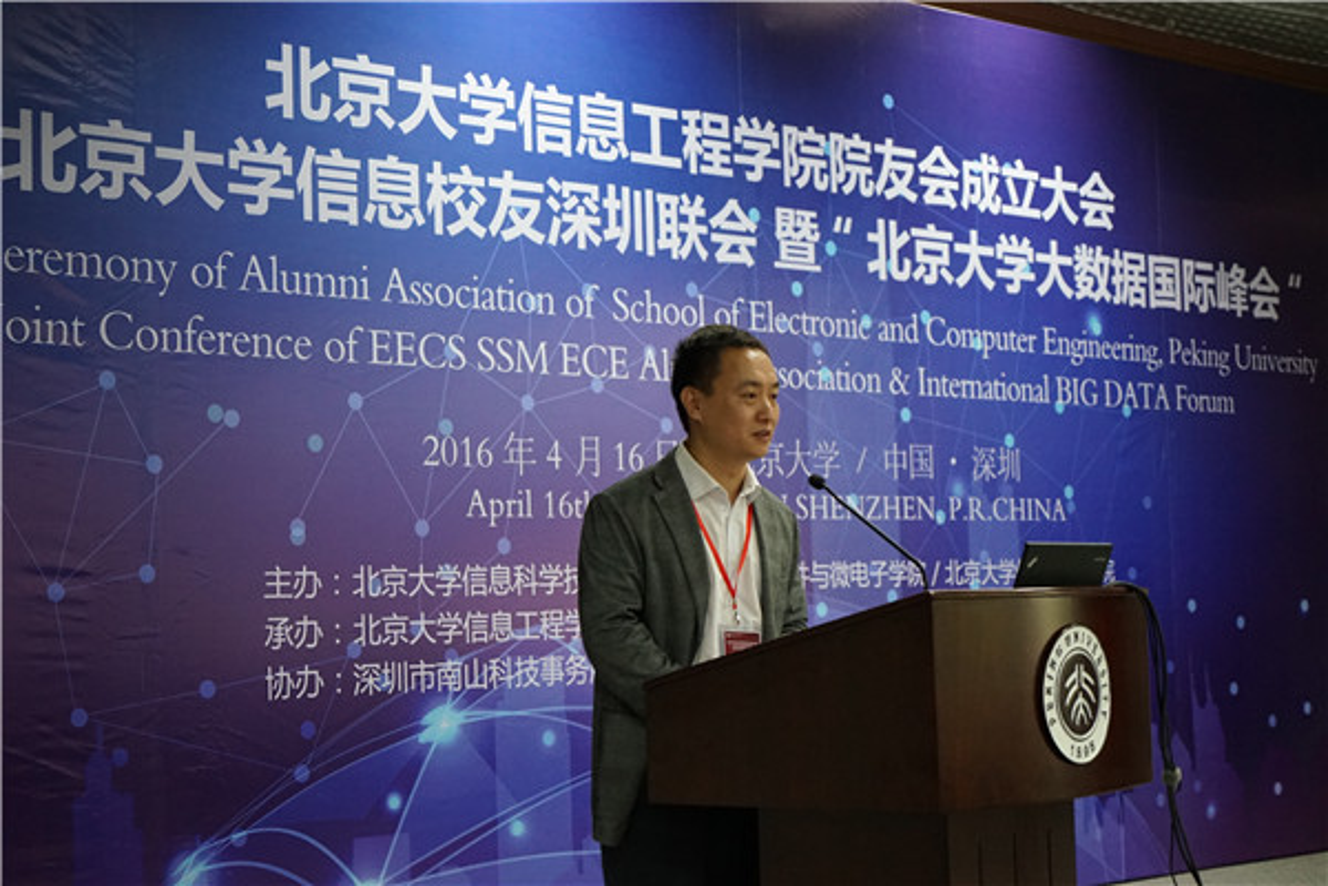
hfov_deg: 32.4
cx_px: 664
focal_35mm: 62
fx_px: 2287
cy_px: 443
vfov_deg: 21.9
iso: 3200
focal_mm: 62
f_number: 4
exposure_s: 1/160
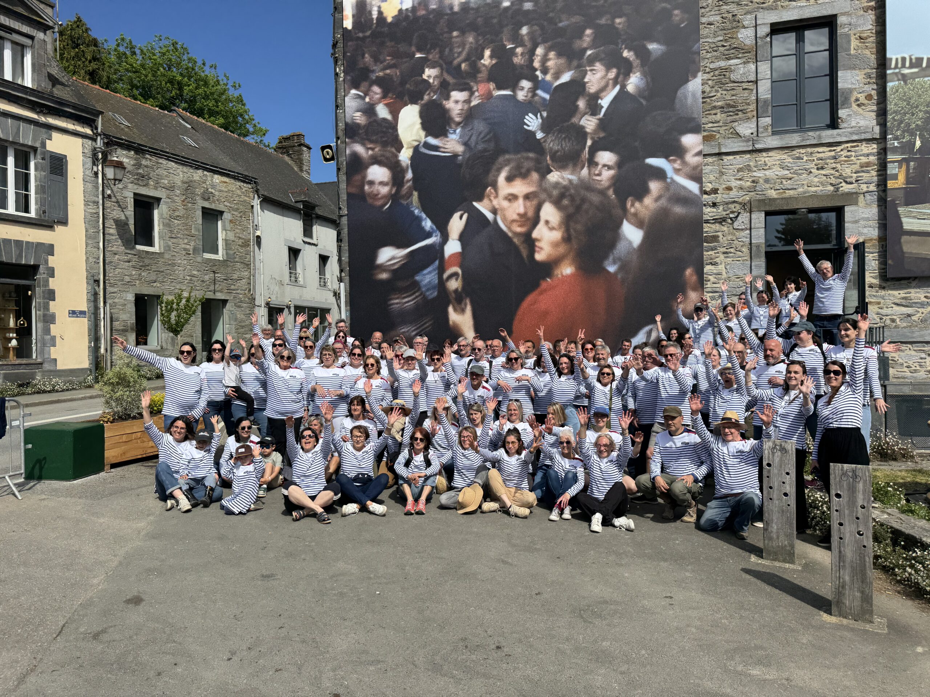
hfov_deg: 71.6
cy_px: 348
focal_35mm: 24
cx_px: 465
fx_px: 645
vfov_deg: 56.8
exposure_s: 1/7937
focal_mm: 6.76
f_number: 1.78
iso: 80
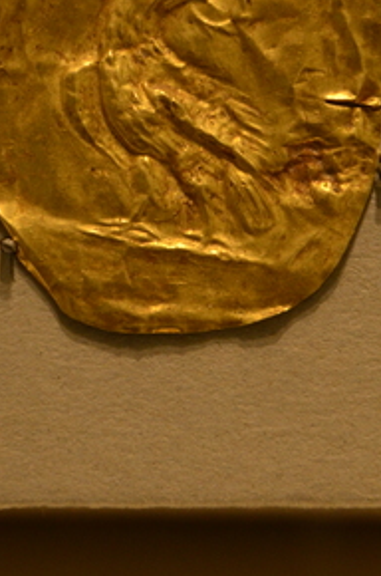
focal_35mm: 722
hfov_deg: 1.9
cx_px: 202
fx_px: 11516
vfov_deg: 2.9
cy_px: 161
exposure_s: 1/320
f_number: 6.3
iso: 1000
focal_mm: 210
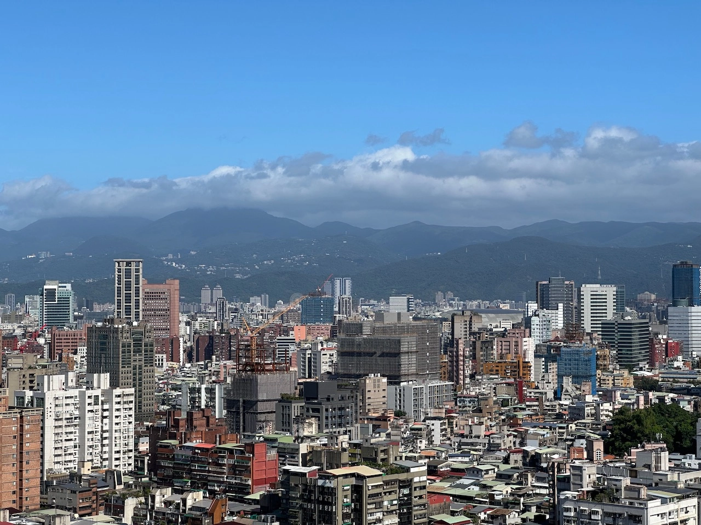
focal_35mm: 77
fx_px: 1559
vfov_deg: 19.1
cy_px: 262
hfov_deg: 25.3
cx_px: 350
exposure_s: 1/1233
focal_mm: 9
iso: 32
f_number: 2.8
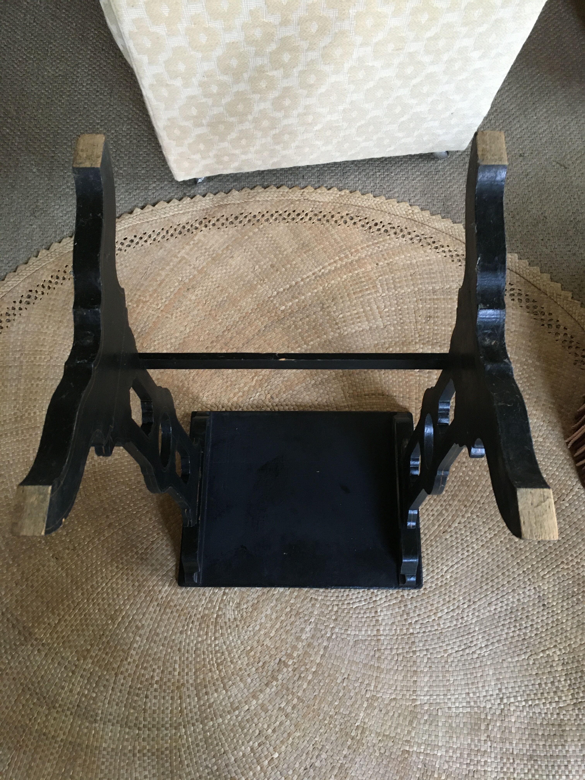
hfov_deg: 48.2
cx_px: 292
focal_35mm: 29
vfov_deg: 61.7
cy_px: 390
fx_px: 653
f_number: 2.2
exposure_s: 1/33
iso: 200
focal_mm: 4.15
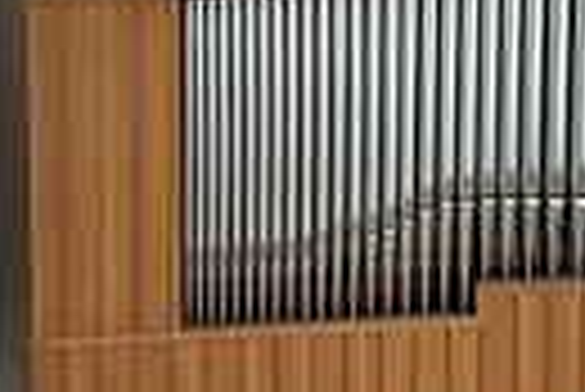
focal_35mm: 83
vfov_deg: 16.3
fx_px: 1350
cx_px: 360
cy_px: 50
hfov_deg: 24.4
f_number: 1.5
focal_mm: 5.7
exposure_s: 1/121
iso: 80
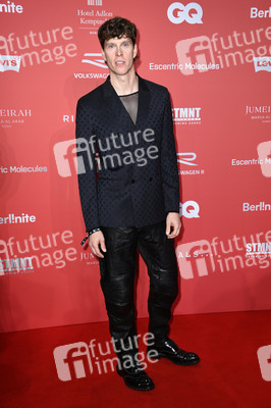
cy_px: 204
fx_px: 509
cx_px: 136
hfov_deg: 29.8
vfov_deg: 43.6
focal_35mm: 45
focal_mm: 45
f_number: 5.6
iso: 800
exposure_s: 1/250
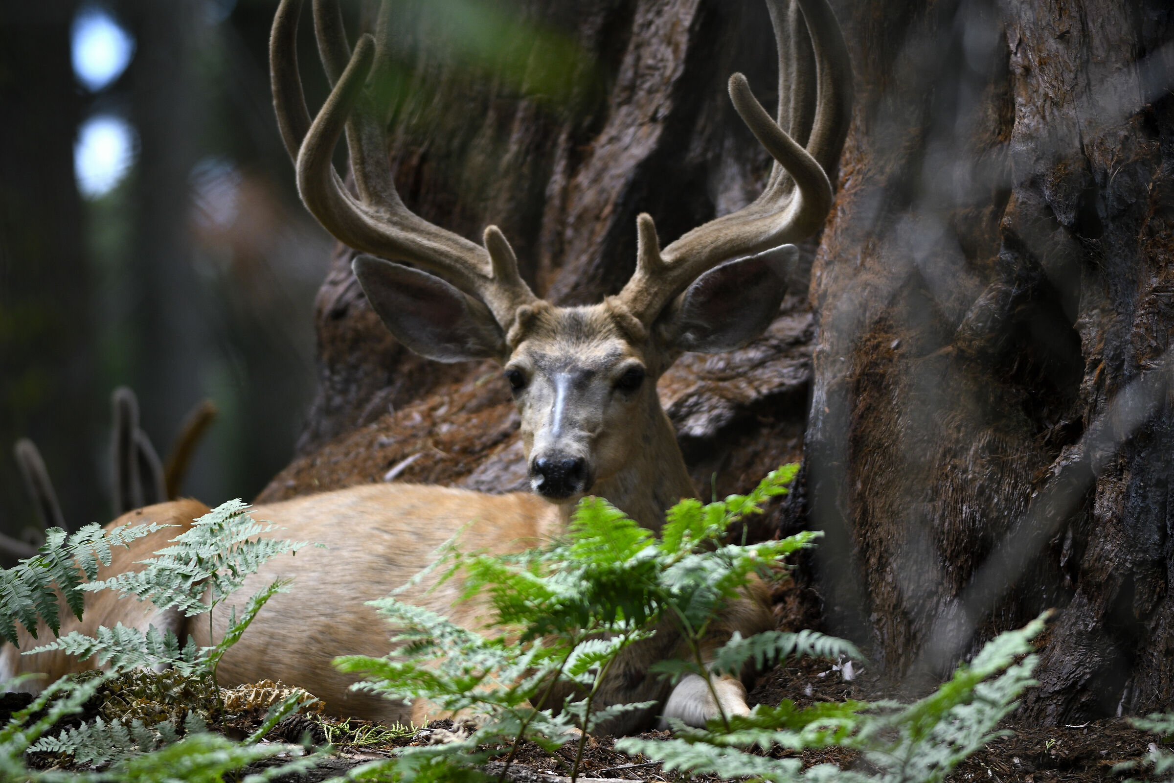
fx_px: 14674
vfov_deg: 3.1
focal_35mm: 450
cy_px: 392
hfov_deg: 4.6
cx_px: 587
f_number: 4
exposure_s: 1/800
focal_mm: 300
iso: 640
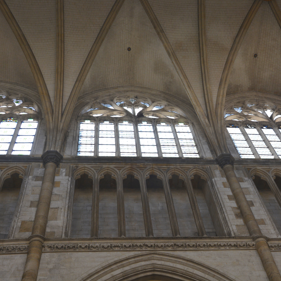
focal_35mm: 50
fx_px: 459
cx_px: 178
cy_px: 141
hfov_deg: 33.8
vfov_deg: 34.0
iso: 200
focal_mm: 26
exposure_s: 1/200
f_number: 7.1
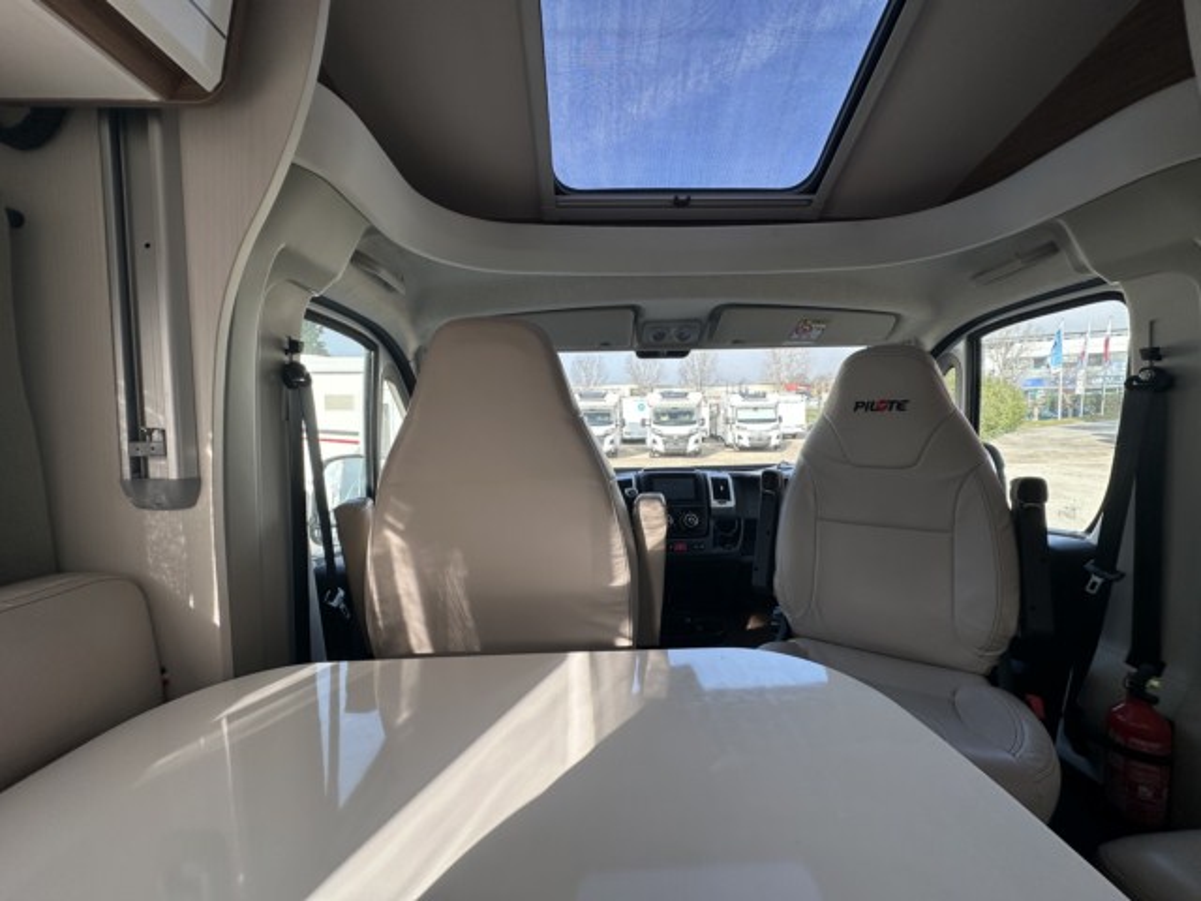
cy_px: 450
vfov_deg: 85.7
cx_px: 600
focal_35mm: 14
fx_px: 486
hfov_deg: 102.1
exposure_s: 1/341
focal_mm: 2.22
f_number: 2.2
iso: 40
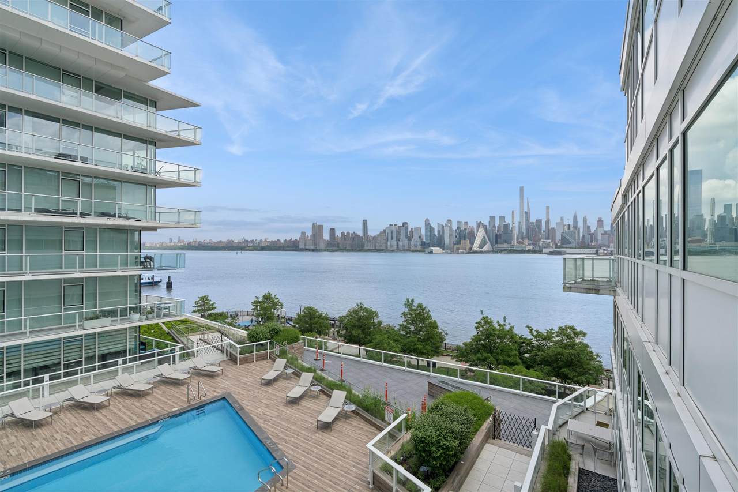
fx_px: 328
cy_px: 246
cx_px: 369
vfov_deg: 73.7
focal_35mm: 16
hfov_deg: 96.7
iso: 100
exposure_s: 1/200
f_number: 11
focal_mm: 16
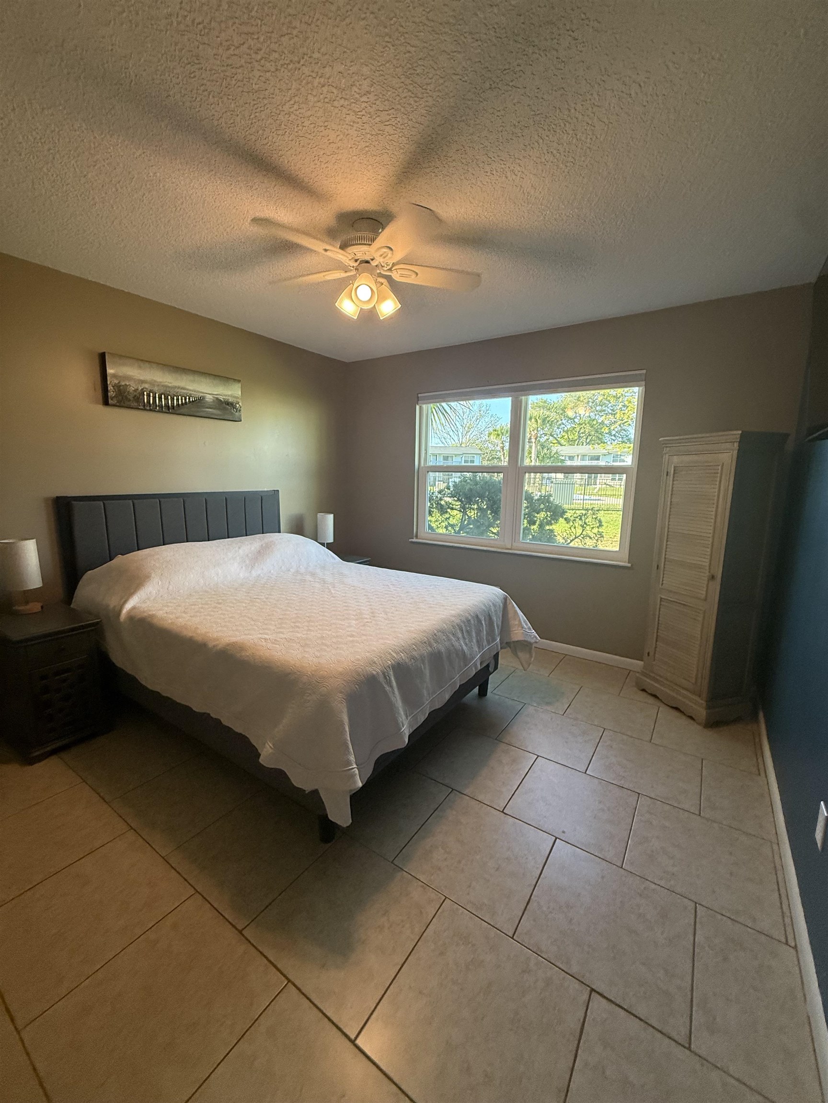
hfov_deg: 85.7
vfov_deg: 102.1
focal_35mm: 14
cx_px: 414
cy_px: 552
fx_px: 446
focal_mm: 2.22
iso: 200
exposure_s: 1/120
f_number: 2.2
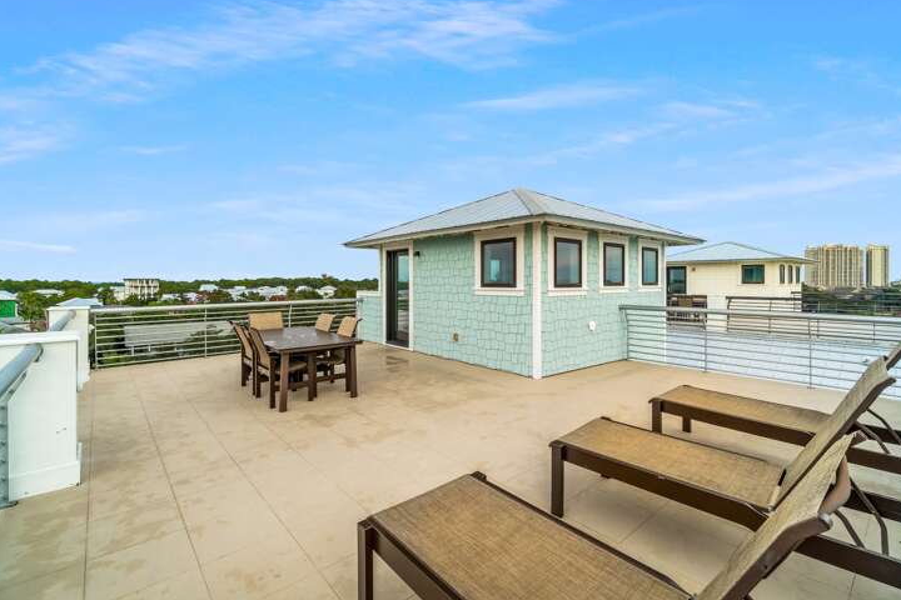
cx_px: 457
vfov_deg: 73.7
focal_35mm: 16
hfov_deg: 96.7
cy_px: 281
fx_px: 400
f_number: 8
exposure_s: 1/25
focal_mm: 10
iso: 100
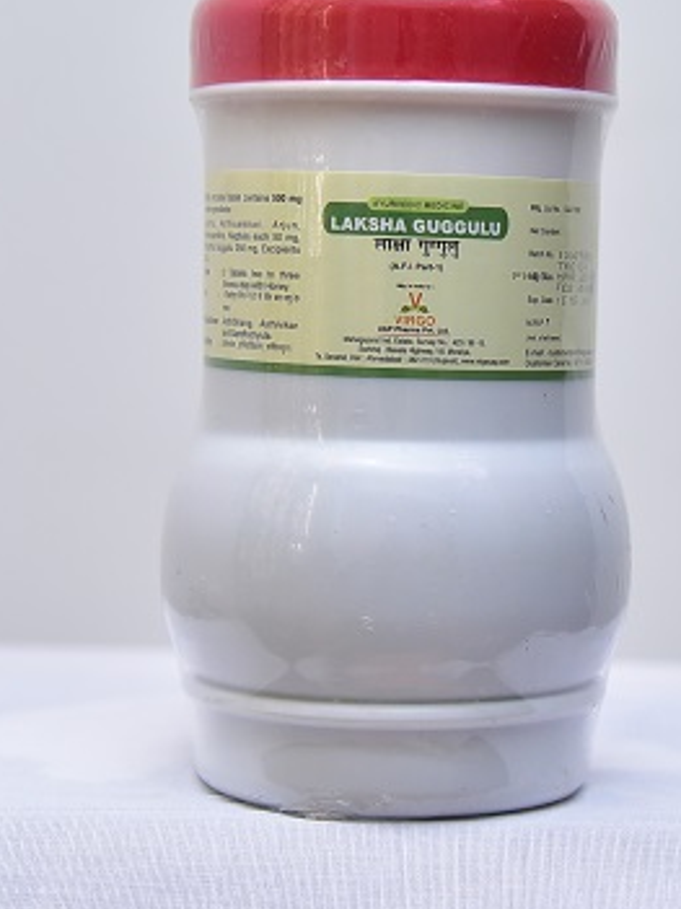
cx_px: 394
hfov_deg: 20.4
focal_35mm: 72
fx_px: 1890
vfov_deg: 27.0
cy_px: 448
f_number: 4
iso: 1250
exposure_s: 1/125
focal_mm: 50
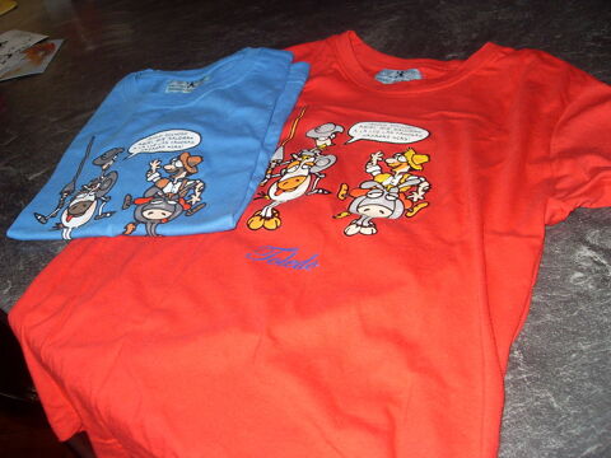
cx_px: 306
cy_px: 229
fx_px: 618
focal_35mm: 35
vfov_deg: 40.7
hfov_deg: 52.6
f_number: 2.8
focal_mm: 6.3
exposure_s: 1/45
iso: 100
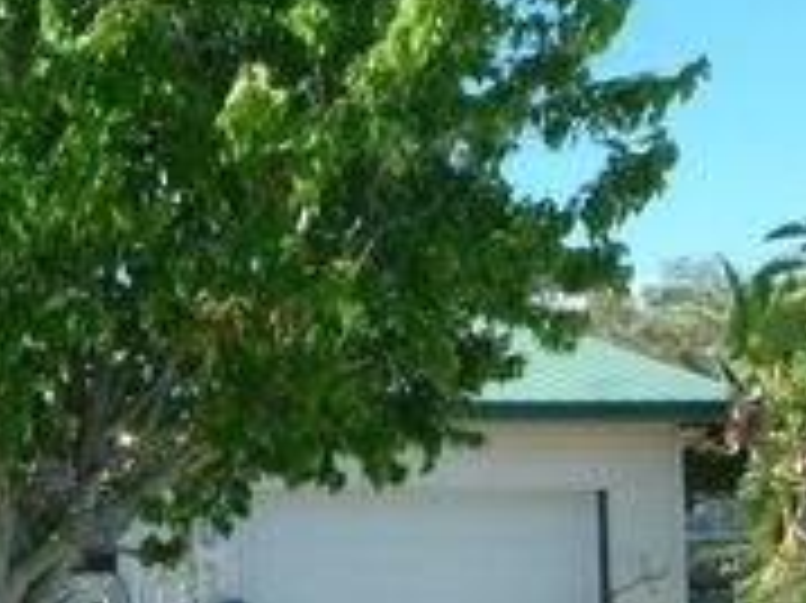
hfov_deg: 24.6
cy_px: 448
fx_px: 1629
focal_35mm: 70
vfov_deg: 20.8
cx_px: -216
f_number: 4
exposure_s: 1/400
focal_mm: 4.5
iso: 100
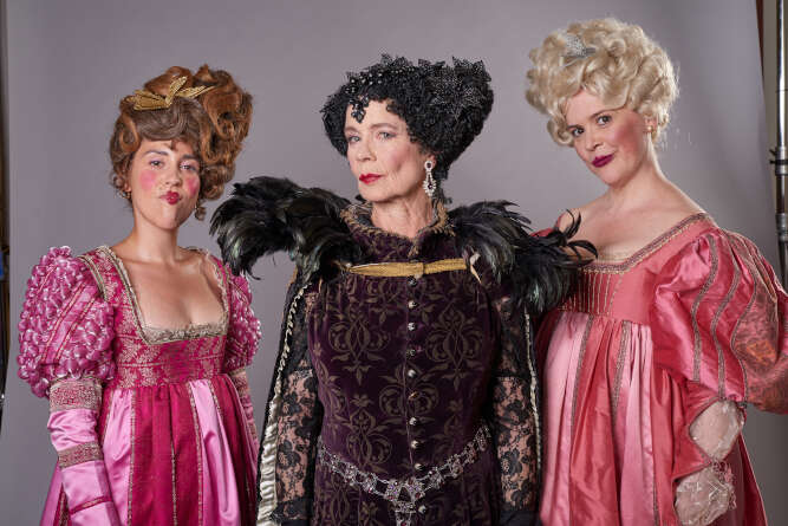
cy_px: 263
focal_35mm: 50
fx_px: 1095
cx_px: 394
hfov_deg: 39.6
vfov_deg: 27.0
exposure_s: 1/200
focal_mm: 50
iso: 250
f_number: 10
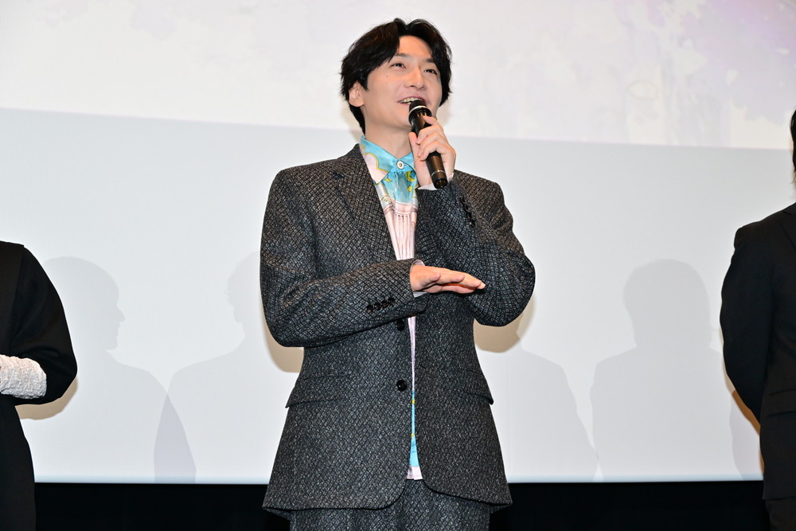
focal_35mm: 69
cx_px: 398
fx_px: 1526
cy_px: 266
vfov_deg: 19.7
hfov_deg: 29.2
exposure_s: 1/200
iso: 3200
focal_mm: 69
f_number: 6
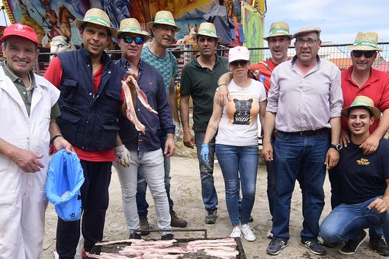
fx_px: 378
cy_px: 182
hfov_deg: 54.2
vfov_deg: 37.3
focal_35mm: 35
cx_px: 225
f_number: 8
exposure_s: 1/200
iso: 125
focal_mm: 14
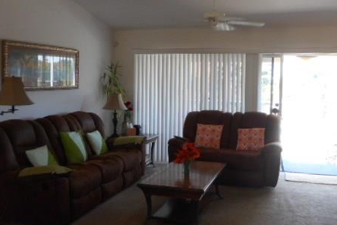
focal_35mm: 37
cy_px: 95
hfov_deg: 51.6
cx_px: 200
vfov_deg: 35.9
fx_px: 346
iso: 200
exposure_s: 1/30
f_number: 3.7
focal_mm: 4.5
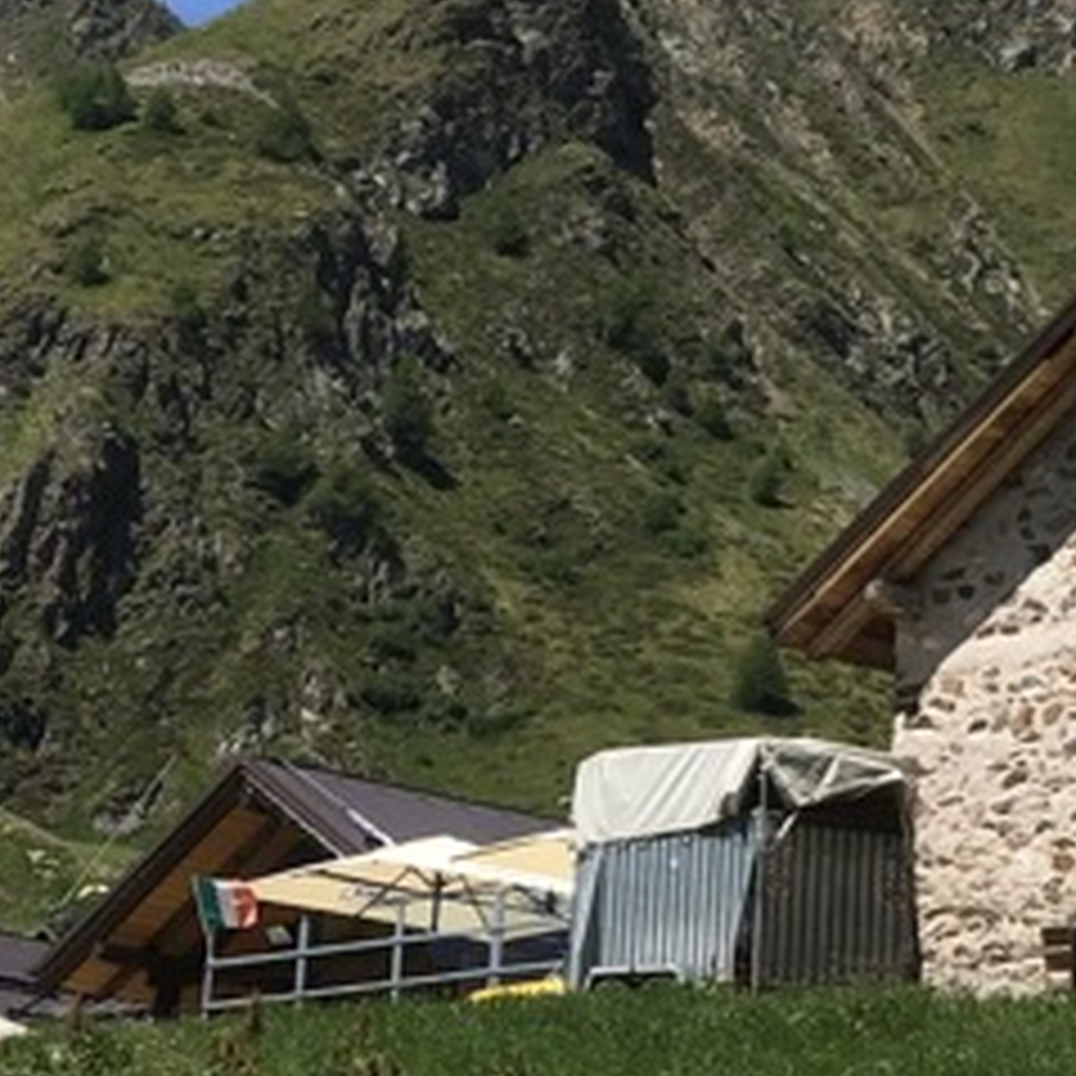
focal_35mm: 216
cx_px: 2242
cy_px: 747
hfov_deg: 7.7
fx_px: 7596
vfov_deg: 8.1
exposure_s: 1/787
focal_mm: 6.6
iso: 20
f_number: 2.8
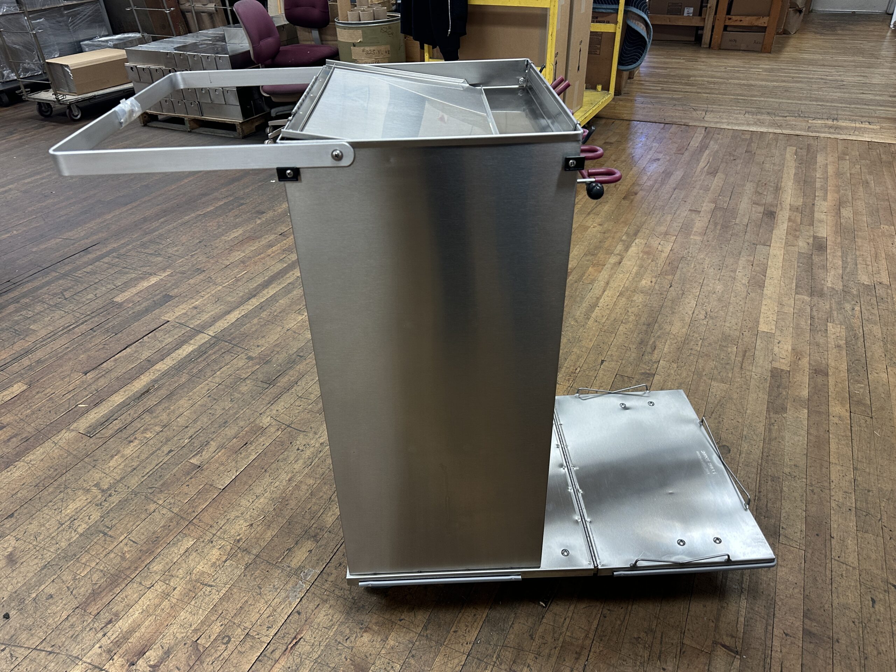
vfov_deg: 56.8
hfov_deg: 71.6
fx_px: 621
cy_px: 336
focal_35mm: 24
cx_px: 448
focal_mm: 6.86
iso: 160
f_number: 1.78
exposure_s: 1/60
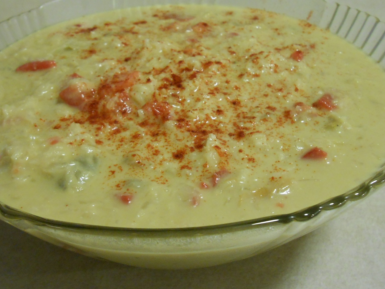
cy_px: 128
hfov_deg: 50.0
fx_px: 412
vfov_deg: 38.6
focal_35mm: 37
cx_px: 172
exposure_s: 1/15
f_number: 3.8
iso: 400
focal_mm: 5.3
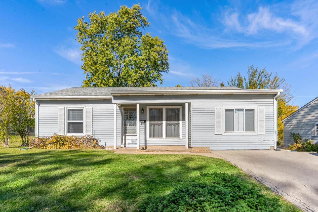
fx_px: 185
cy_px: 106
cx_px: 159
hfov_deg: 81.2
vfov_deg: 59.5
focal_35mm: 21
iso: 50
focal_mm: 21
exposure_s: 1/5
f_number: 14
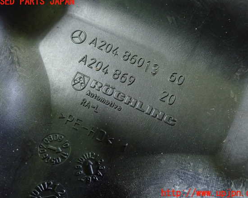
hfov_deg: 55.7
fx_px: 235
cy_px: 97
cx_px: 128
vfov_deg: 45.8
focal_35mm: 32
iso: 800
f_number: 2.3
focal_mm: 5.4
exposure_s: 1/30
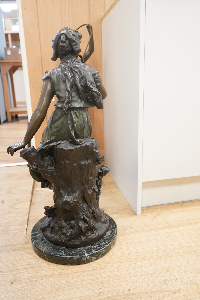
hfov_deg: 46.3
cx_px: 100
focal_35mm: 28
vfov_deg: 65.5
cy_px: 150
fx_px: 234
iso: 3200
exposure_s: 1/100
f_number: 5
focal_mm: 28
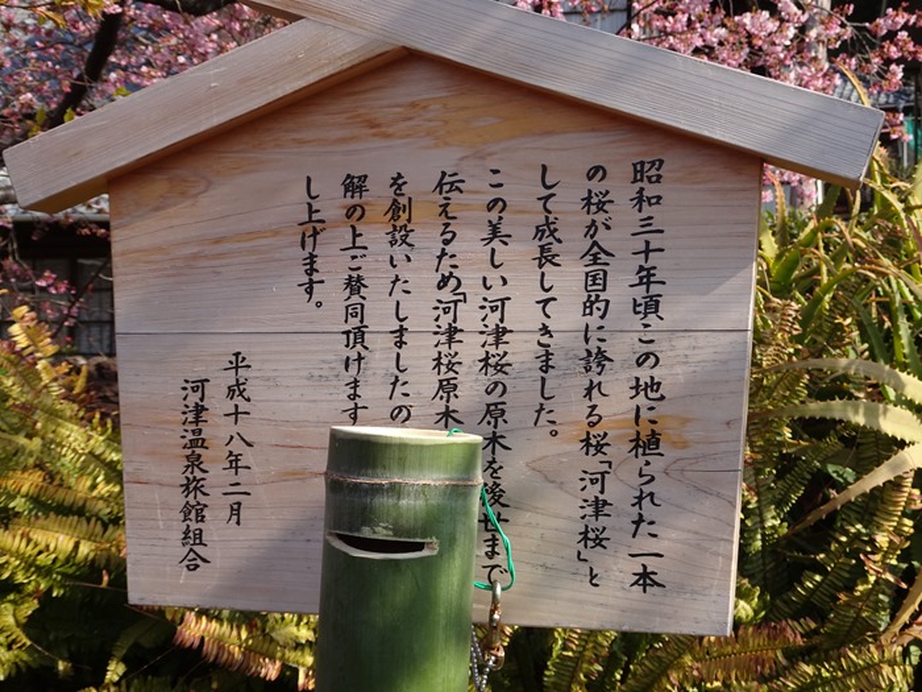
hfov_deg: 39.7
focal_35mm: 48
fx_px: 1278
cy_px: 346
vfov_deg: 30.3
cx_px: 461
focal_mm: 8.18
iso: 80
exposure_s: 1/320
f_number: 4.5
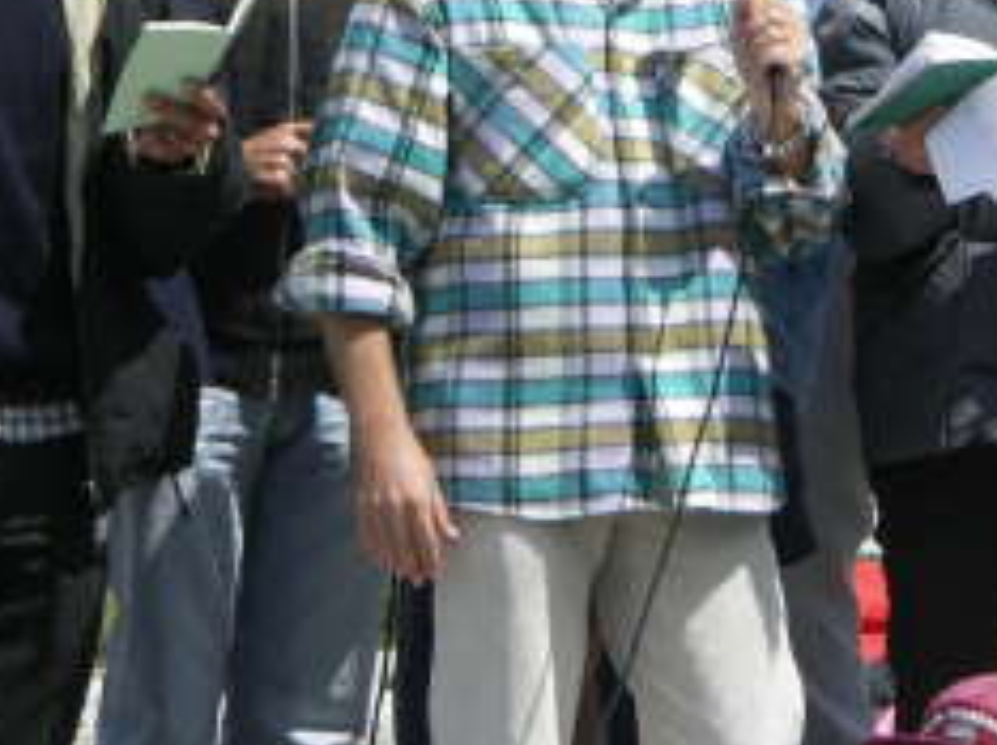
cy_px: -30
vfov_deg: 4.4
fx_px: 9639
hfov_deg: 5.9
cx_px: 584
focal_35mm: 335
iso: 50
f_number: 5
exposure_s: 1/320
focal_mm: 39.4
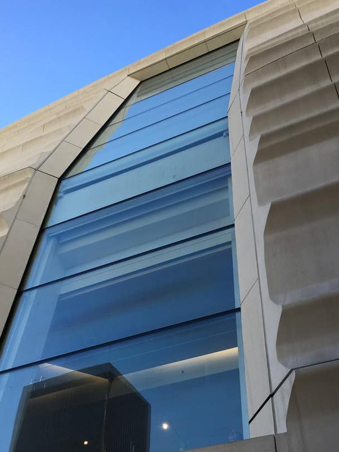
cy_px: 285
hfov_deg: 36.0
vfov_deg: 46.4
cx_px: 177
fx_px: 522
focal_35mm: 40
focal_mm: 4.2
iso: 25
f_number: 2.2
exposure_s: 1/553
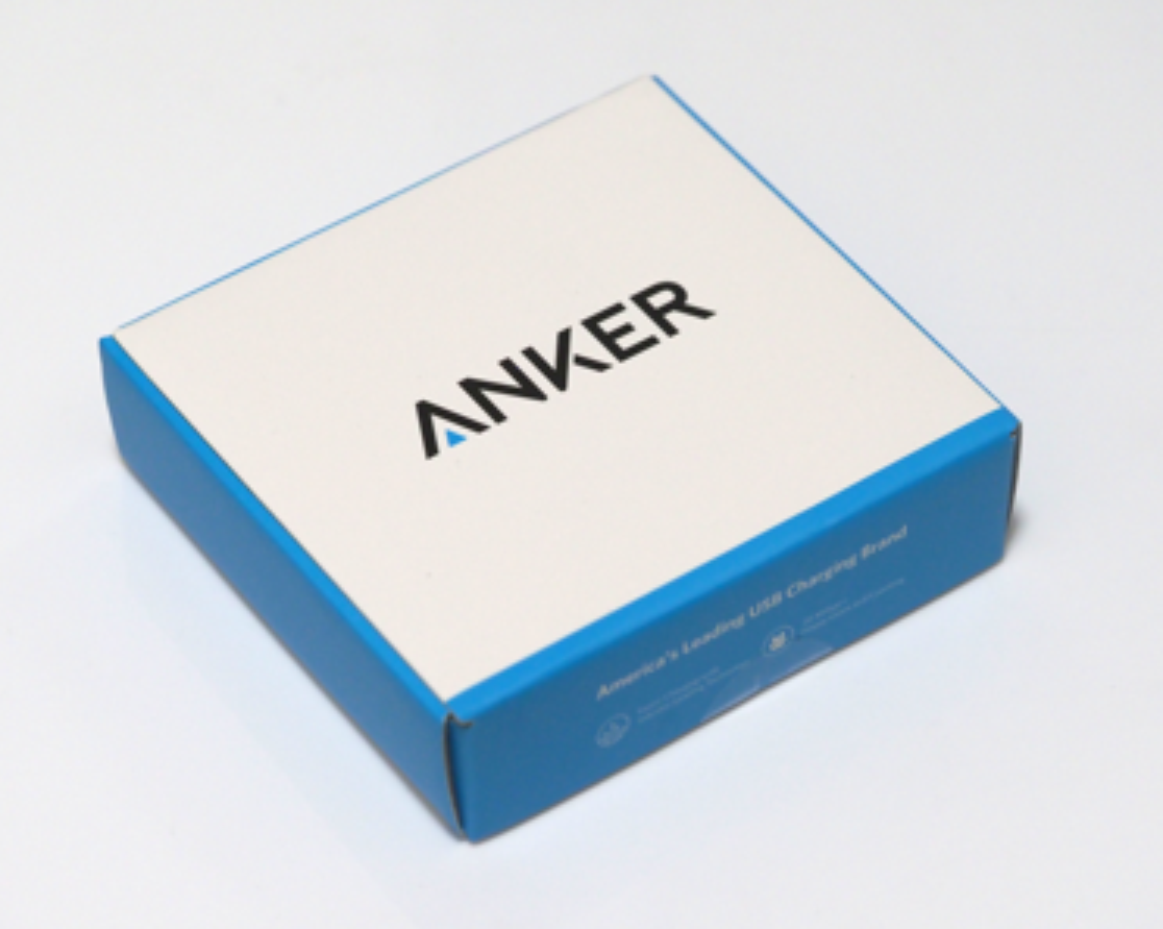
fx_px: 4334
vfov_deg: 12.2
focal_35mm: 126
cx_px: 569
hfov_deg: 15.3
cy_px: 466
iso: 1250
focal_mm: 60
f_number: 4
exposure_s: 1/125
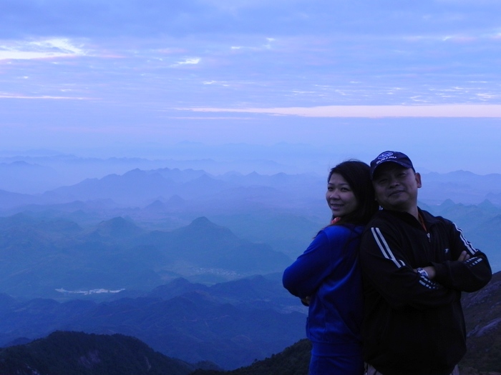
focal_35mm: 52
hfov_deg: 36.8
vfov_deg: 28.0
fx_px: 753
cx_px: 250
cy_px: 188
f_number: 4
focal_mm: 9.2
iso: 160
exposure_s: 1/127
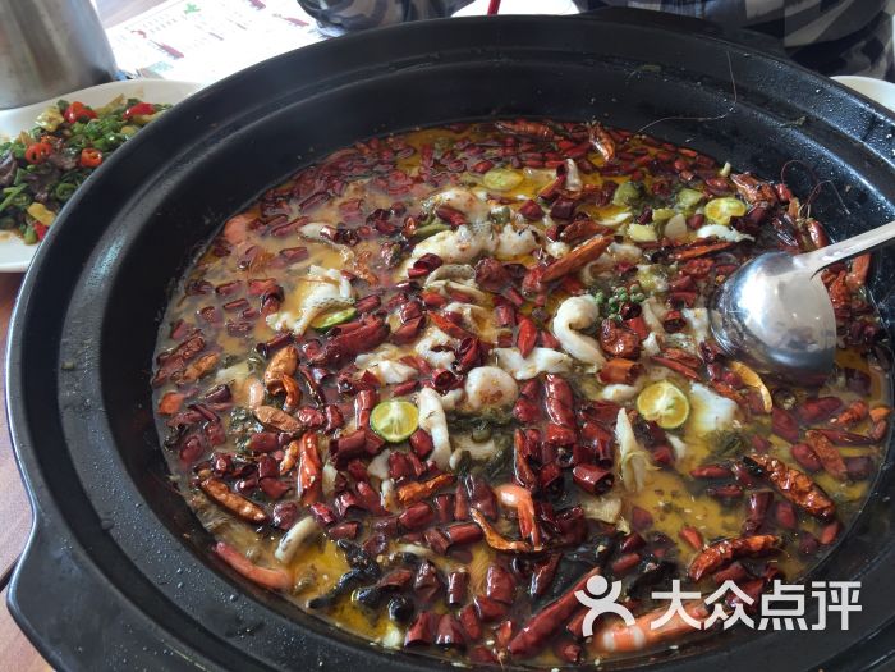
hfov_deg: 61.7
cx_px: 448
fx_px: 750
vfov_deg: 48.2
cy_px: 336
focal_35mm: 29
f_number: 2.2
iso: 32
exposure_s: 1/60
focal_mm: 4.15
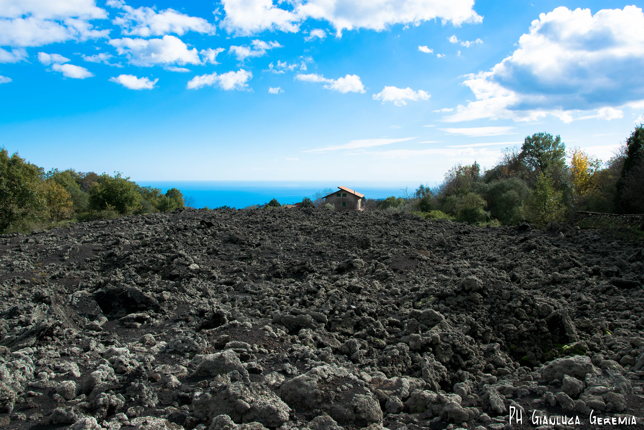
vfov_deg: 47.9
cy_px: 215
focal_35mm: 27
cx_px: 322
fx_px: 483
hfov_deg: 67.4
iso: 200
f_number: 10
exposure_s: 1/400
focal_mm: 18
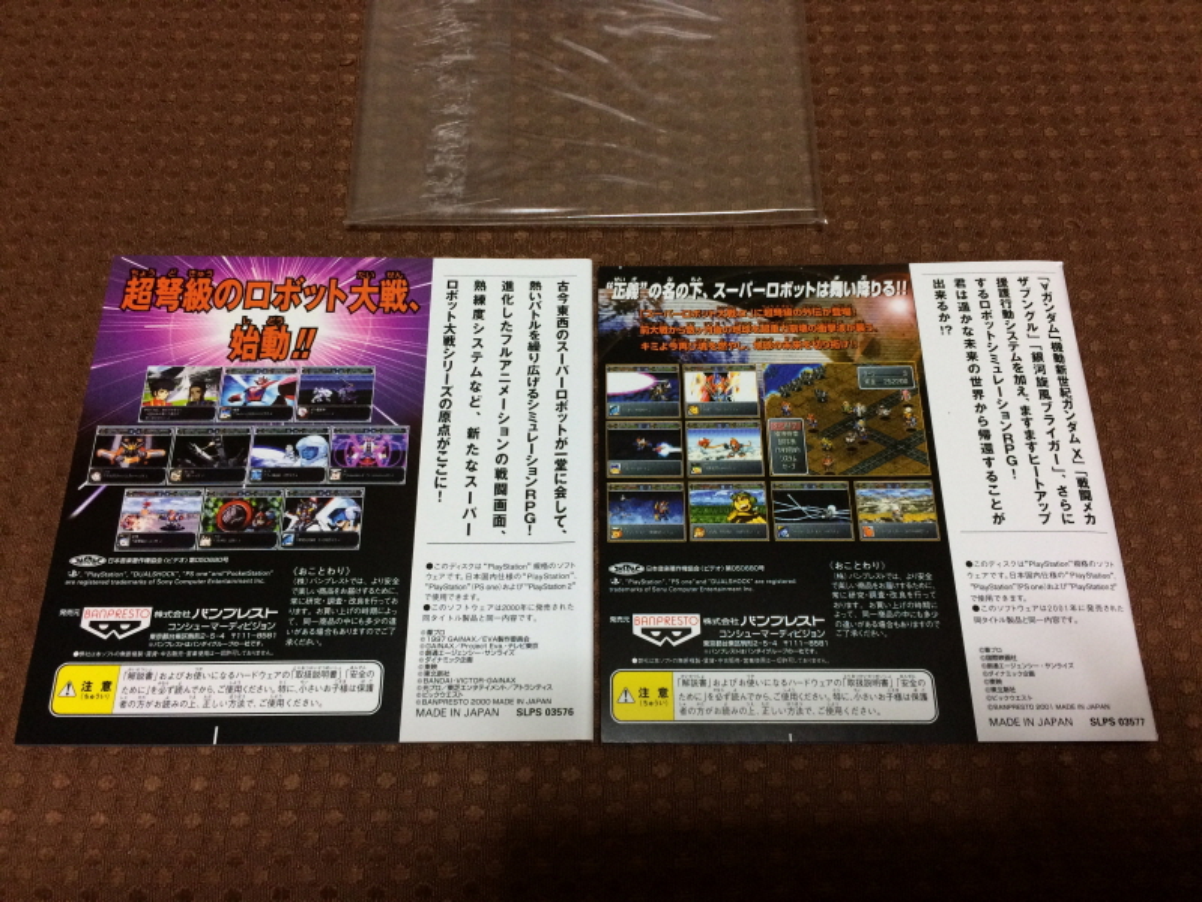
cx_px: 601
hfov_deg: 61.7
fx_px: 1007
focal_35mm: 29
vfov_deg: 48.2
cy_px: 451
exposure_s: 1/30
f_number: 2.2
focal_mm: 4.15
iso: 200
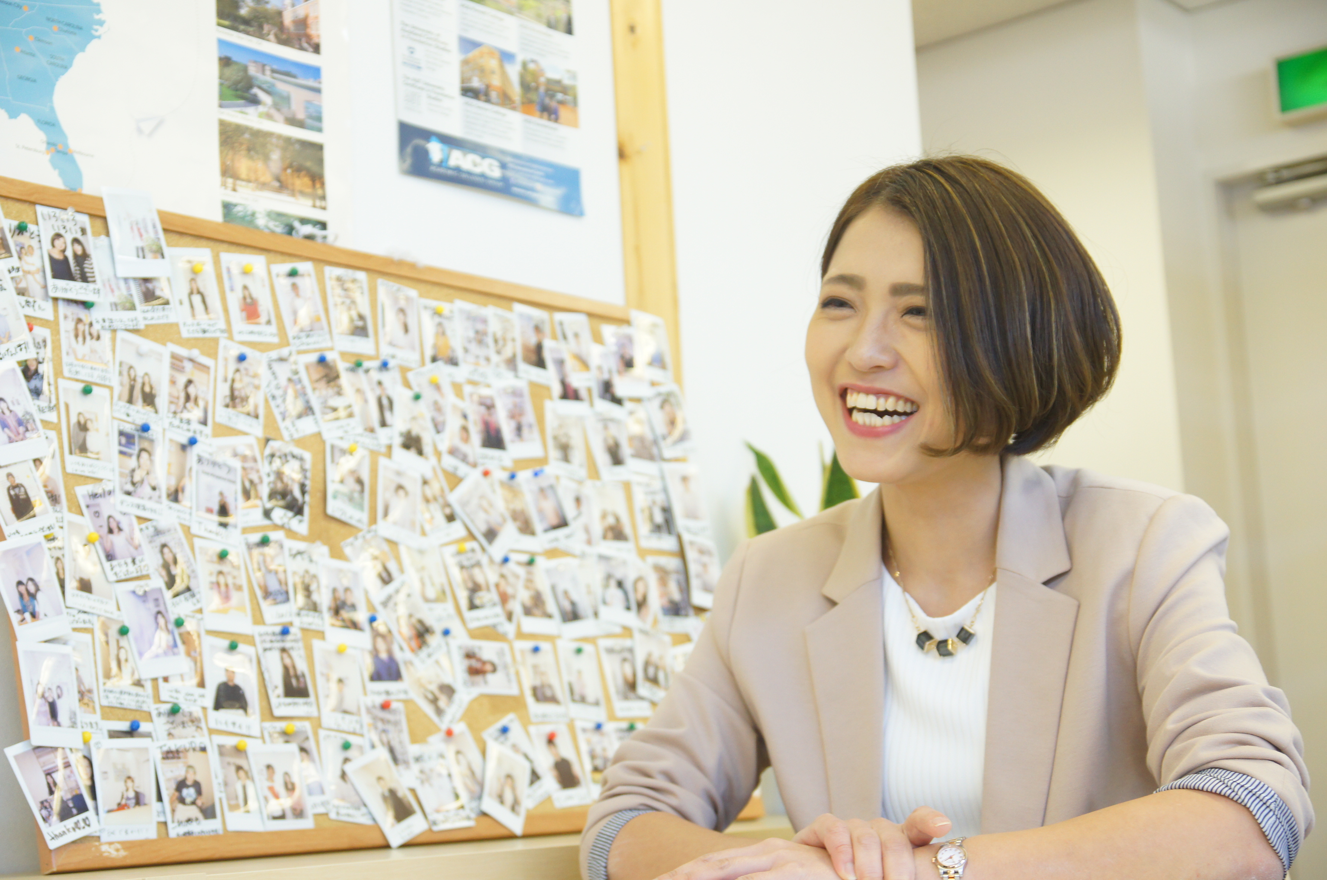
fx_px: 2208
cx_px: 664
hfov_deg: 33.4
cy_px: 440
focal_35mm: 60
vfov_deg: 22.6
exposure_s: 1/100
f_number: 4
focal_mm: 40
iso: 800
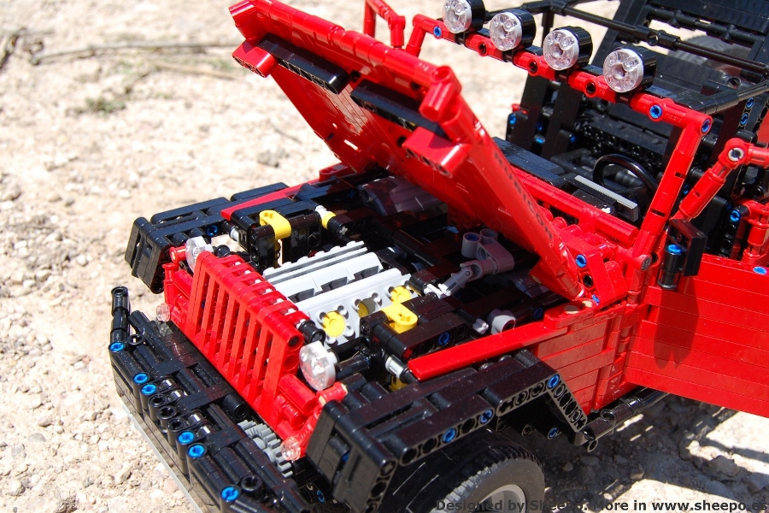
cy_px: 256
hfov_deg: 55.1
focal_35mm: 34
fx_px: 737
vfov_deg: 38.4
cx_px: 384
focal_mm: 23
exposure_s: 1/500
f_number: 5.6
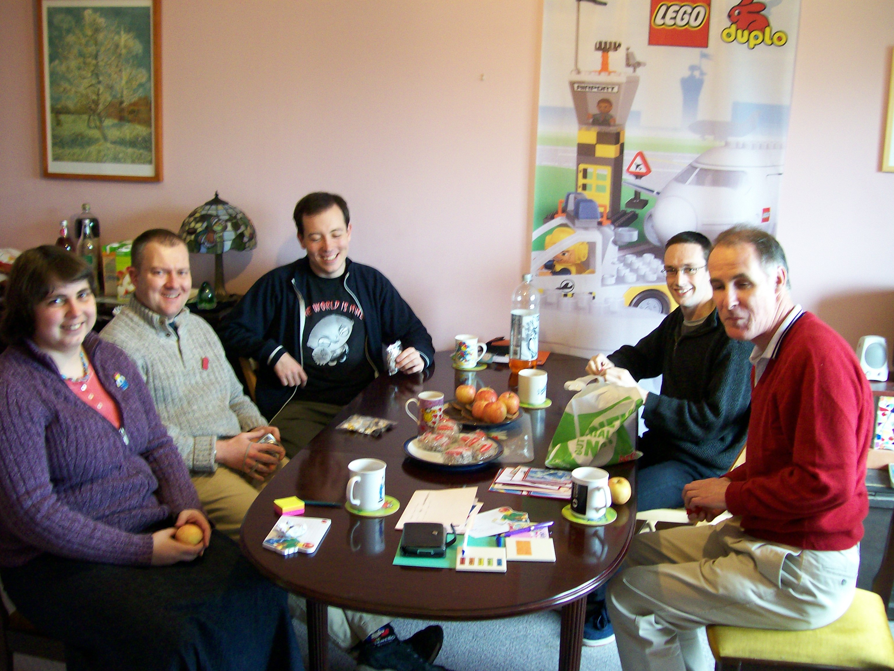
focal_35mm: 36
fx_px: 930
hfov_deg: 51.4
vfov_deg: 39.7
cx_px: 447
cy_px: 336
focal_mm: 6
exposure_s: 1/10.8
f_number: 2.7
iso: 160
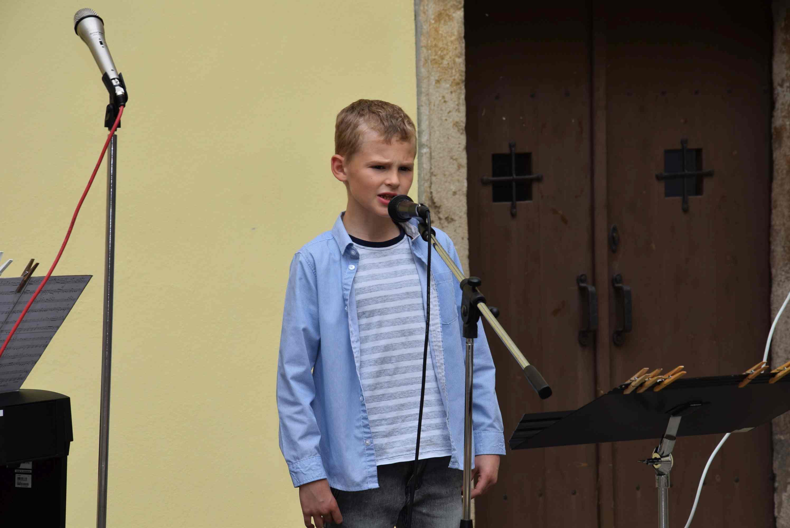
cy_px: 264
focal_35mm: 158
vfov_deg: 8.7
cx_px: 395
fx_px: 3459
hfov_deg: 13.0
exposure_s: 1/200
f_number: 9
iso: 100
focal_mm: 105
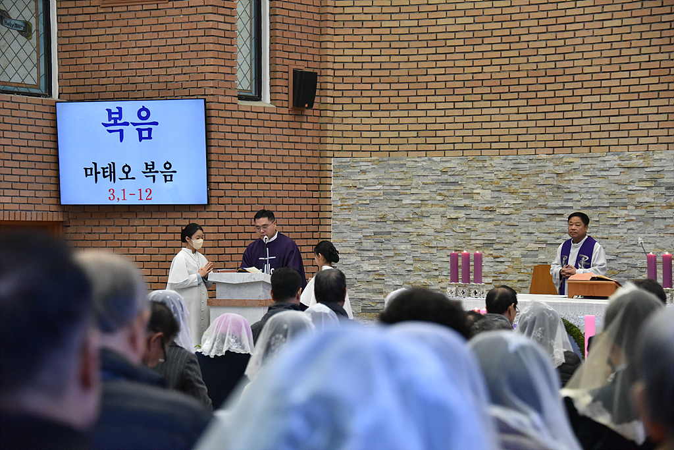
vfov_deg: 12.2
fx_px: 2097
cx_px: 337
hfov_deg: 18.3
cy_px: 225
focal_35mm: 112
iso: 4500
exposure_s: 1/125
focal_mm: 112
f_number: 5.6
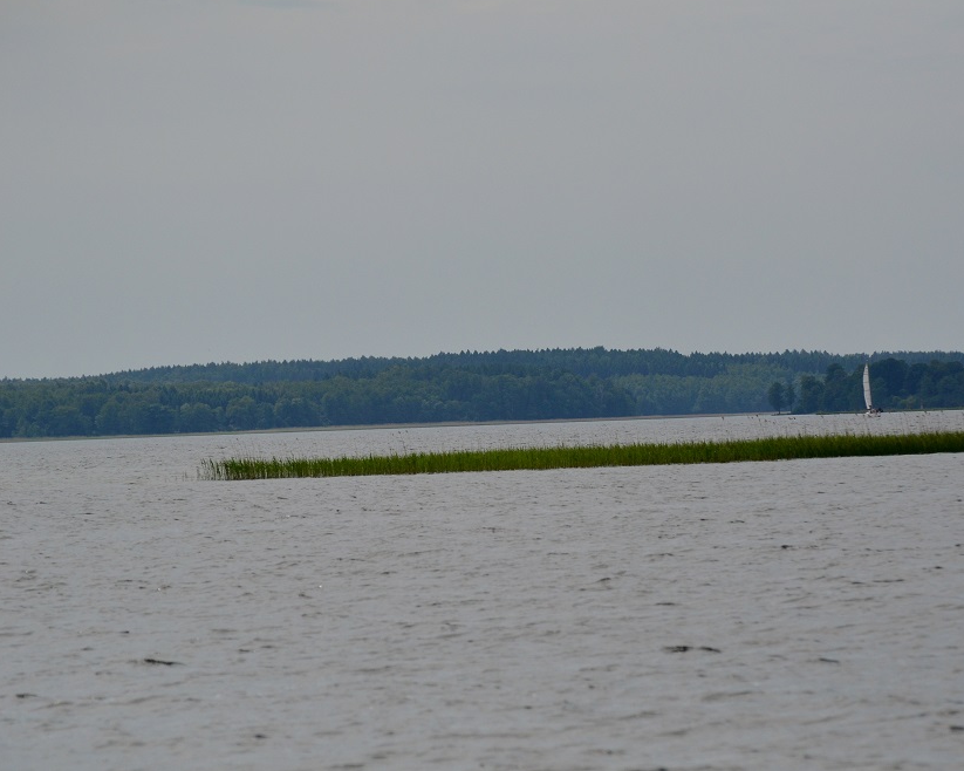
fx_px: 6817
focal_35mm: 239
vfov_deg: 6.5
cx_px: 579
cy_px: 384
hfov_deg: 8.1
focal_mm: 140
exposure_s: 1/8000
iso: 450
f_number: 4.8
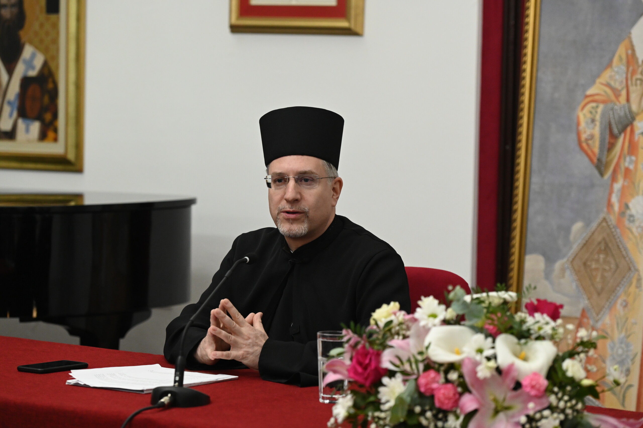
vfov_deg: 11.2
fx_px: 2177
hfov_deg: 16.8
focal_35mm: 122
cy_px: 214
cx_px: 322
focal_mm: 122
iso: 4000
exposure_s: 1/100
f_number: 4
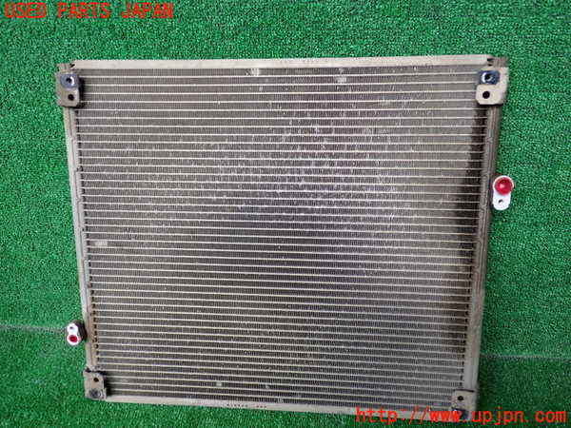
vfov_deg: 46.8
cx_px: 286
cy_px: 214
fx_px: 495
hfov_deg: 60.0
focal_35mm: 30
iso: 200
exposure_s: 1/100
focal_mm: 5.4
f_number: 2.3
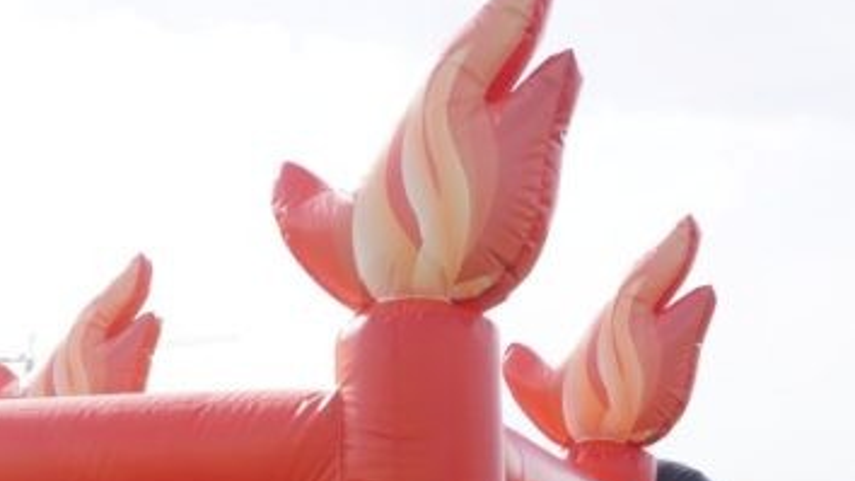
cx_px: -58
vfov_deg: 12.8
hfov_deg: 22.3
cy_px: 647
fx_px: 2063
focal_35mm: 91
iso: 100
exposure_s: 1/125
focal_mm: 20
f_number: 8
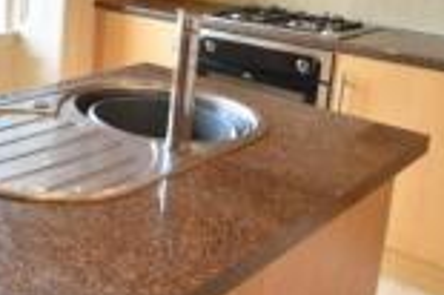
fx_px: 567
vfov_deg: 27.1
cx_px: -40
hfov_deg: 36.5
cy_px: -16
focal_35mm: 46
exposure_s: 1/15
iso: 140
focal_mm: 10
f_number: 4.5
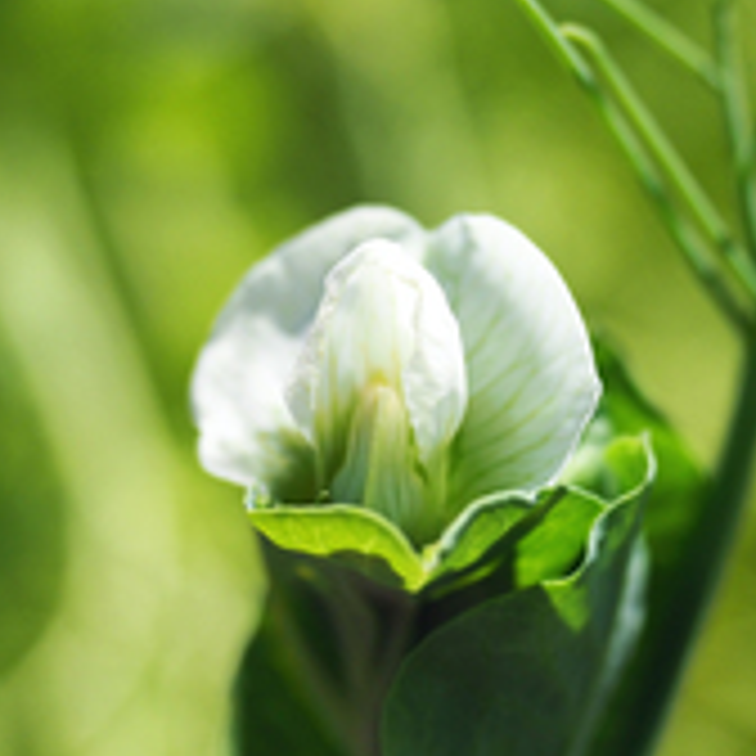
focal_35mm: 112
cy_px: 439
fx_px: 2767
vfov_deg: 15.5
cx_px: 387
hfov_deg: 15.6
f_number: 3.5
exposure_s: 1/3200
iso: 200
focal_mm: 28
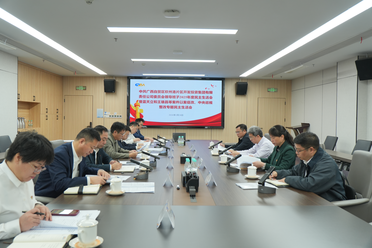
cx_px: 186
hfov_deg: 61.9
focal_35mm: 30
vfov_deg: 43.6
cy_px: 124
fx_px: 310
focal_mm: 20
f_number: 3.5
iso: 320
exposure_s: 1/200
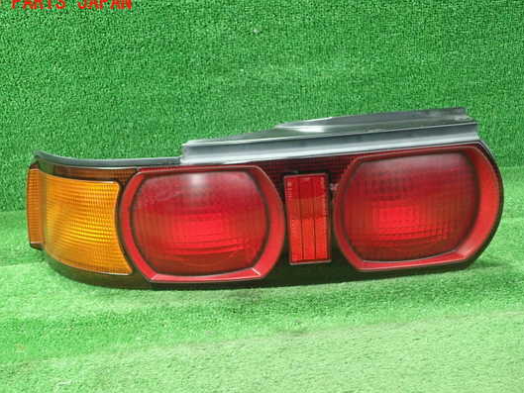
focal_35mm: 34
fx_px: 515
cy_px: 213
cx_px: 249
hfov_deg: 53.9
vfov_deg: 41.8
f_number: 2.3
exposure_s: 1/125
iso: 800
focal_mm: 5.5
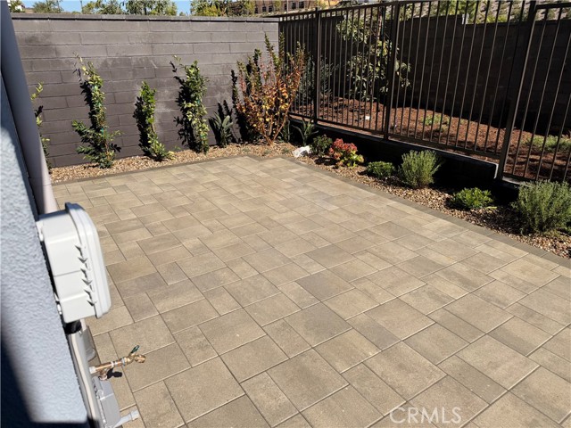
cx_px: 286
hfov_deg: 71.6
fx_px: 396
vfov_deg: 56.8
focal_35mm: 24
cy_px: 214
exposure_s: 1/6173
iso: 80
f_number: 1.78
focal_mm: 6.76
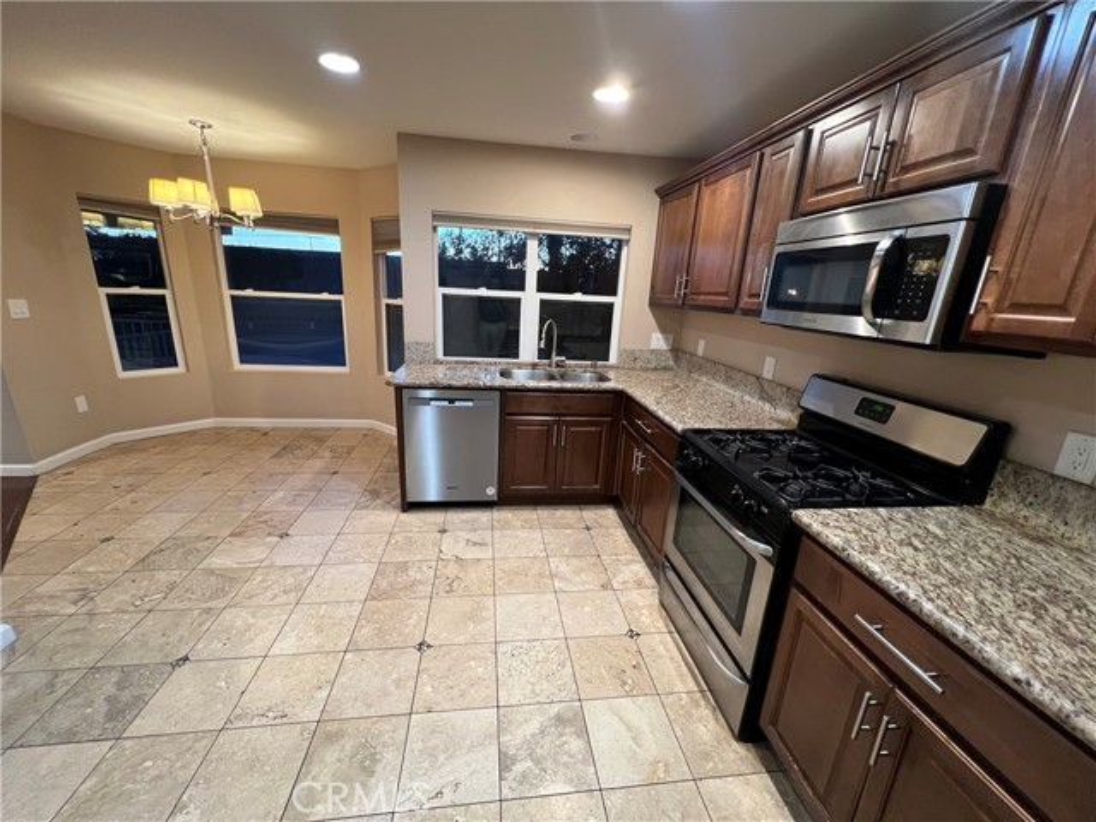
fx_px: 412
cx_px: 548
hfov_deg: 106.2
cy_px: 411
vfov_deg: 89.9
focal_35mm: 13
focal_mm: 1.57
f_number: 1.8
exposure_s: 1/60
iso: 320
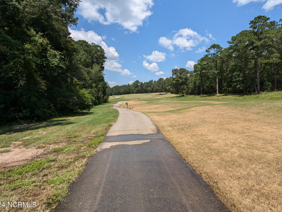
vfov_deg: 68.4
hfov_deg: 84.5
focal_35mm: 19
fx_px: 155
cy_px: 90
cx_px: 151
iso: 50
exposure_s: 1/2037
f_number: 2.2
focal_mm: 2.35
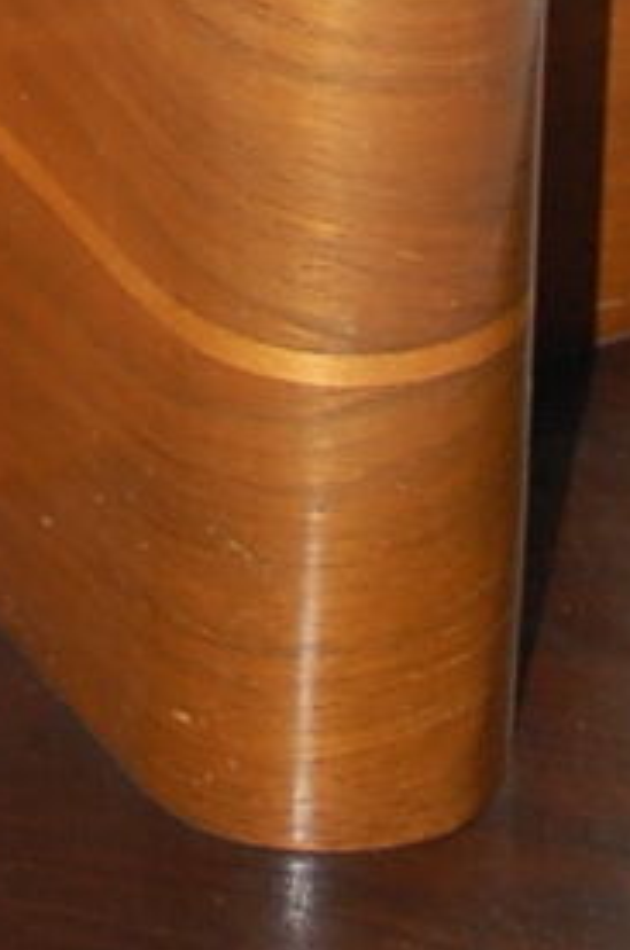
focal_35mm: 262
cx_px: -31
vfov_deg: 7.7
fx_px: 6903
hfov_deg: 5.2
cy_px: -671
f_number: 4.2
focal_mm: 32
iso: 400
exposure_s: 1/60
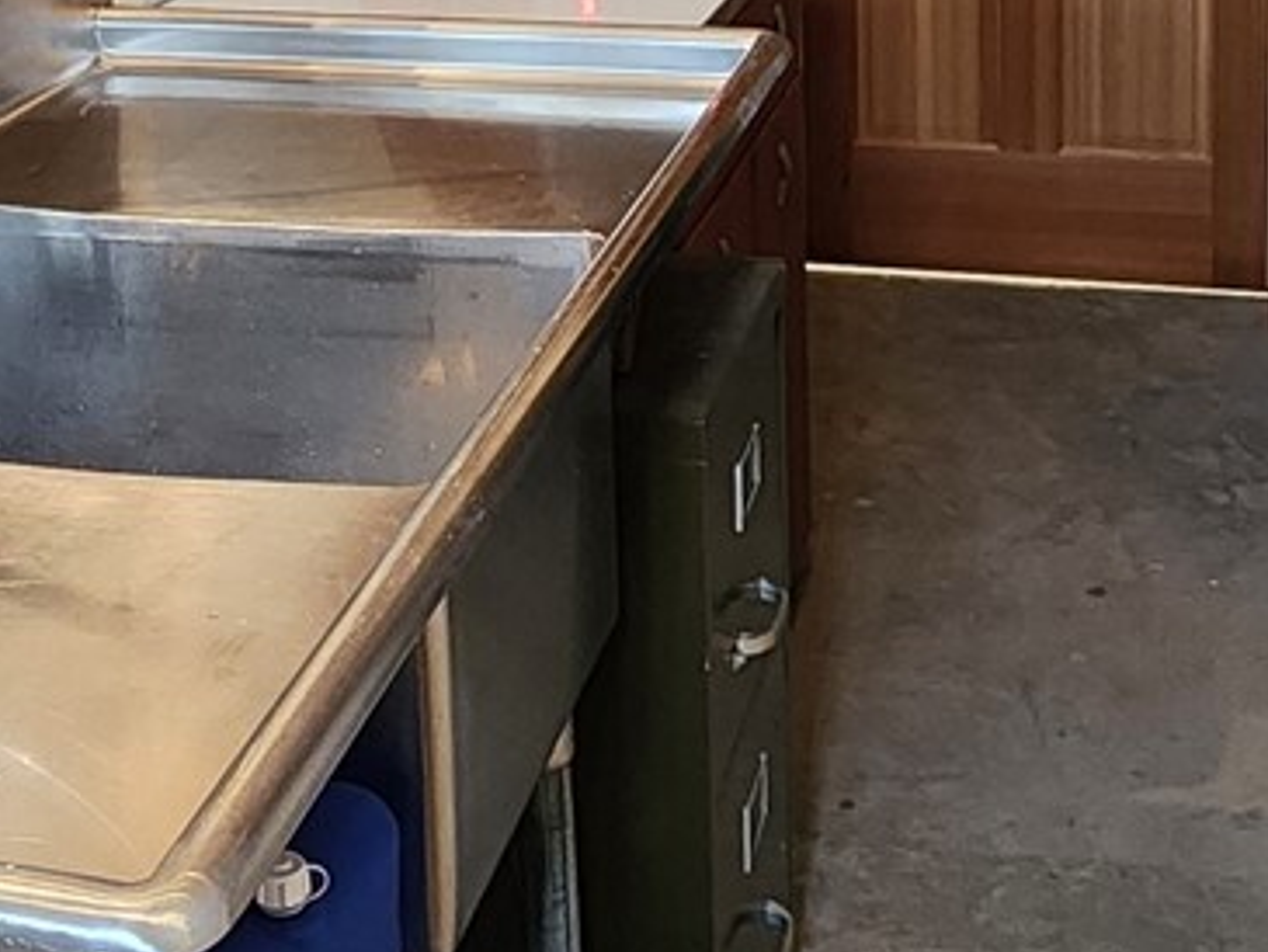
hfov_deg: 33.5
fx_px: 2089
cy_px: -170
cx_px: 441
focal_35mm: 57
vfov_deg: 23.6
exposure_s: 1/30
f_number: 2.2
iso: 320
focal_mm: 2.2
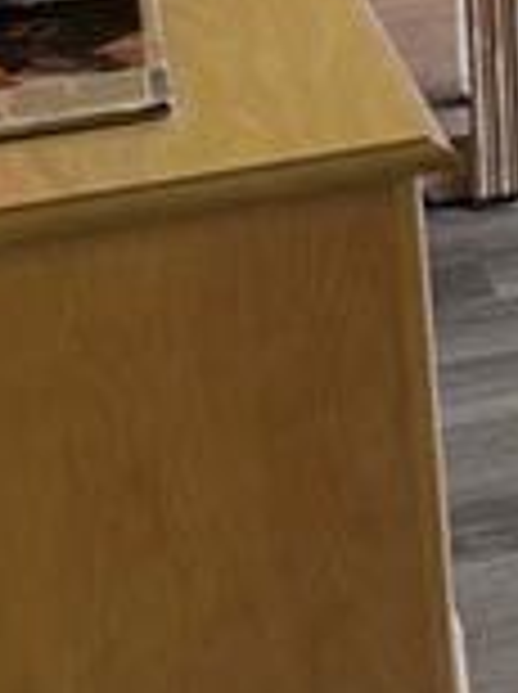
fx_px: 2401
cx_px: 1248
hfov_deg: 10.6
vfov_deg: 15.7
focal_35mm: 120
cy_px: -189
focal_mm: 6.76
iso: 125
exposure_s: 1/60
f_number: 1.78
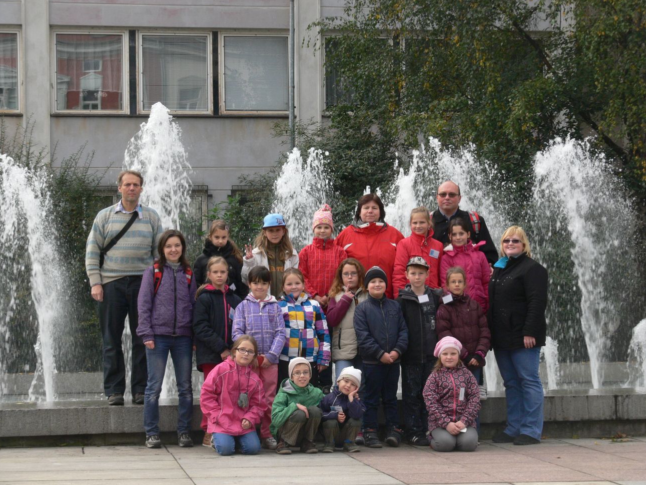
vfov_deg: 17.2
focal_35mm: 86
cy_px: 243
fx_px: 1605
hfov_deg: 22.8
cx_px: 323
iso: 100
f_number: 5.6
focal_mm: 18
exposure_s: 1/125
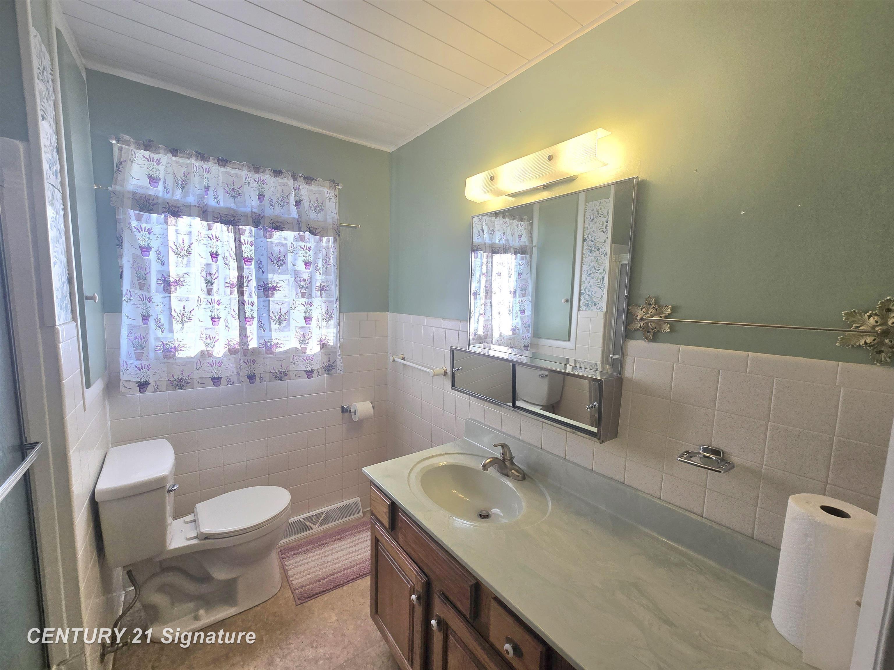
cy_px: 335
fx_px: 336
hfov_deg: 106.2
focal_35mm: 13
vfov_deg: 89.9
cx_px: 447
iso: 50
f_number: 2.2
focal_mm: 2.2
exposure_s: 1/133
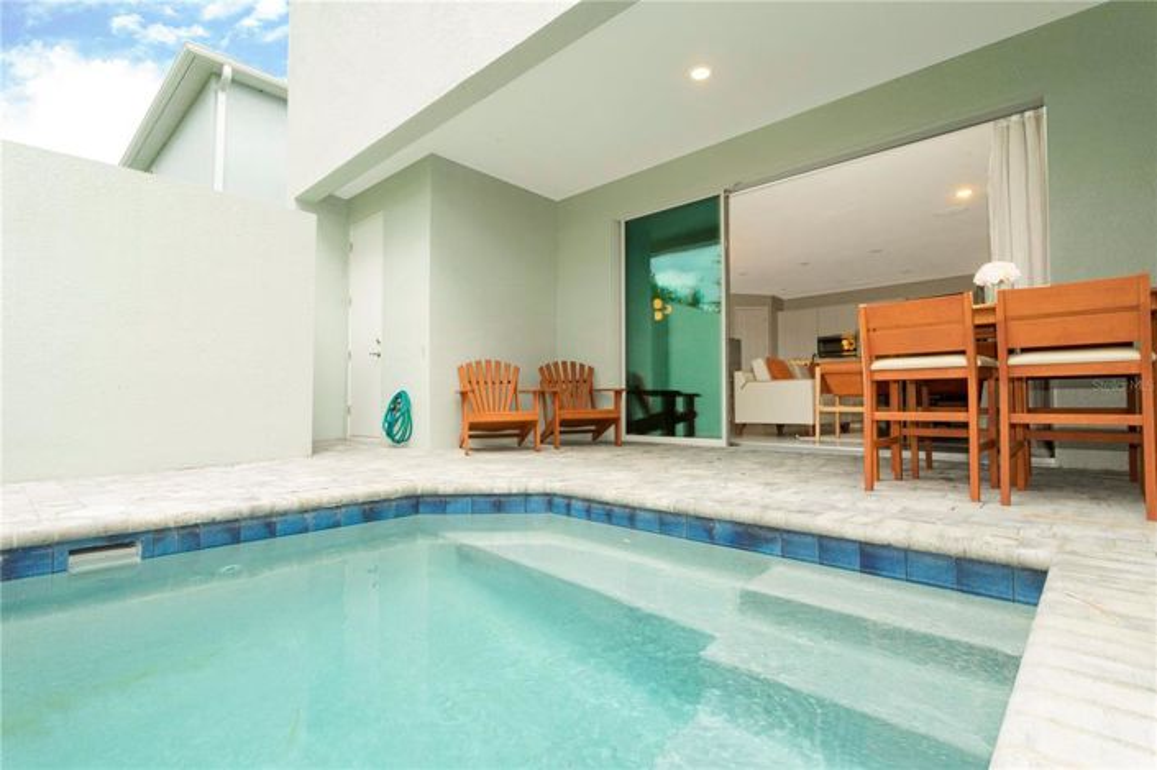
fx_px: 546
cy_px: 385
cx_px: 578
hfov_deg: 93.3
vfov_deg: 70.4
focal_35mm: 17
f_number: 20
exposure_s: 1/60
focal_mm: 17
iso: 1000
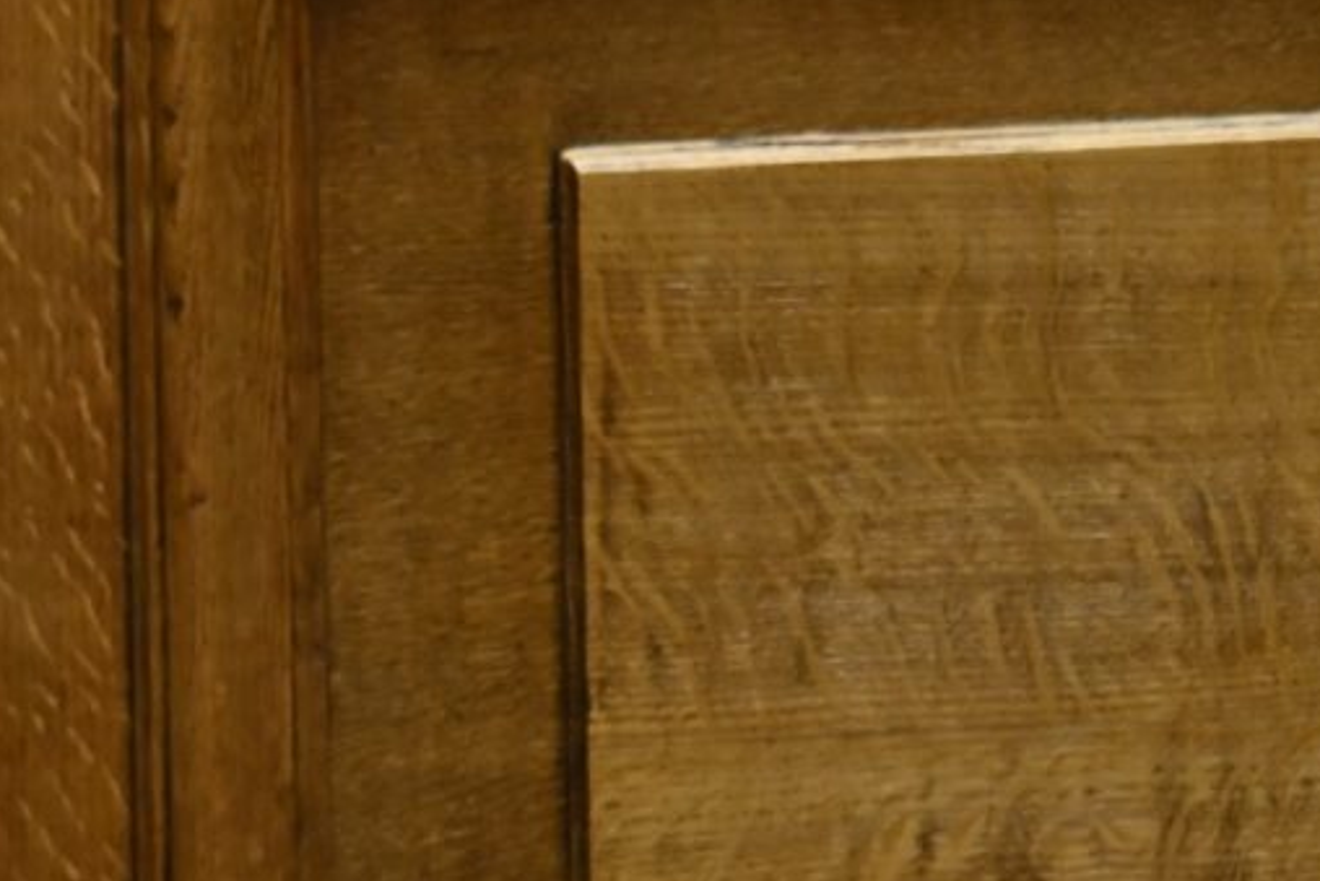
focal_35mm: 1531
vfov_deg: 0.9
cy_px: 48
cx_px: -1177
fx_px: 56149
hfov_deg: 1.3
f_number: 6
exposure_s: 1/200
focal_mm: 380
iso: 2200
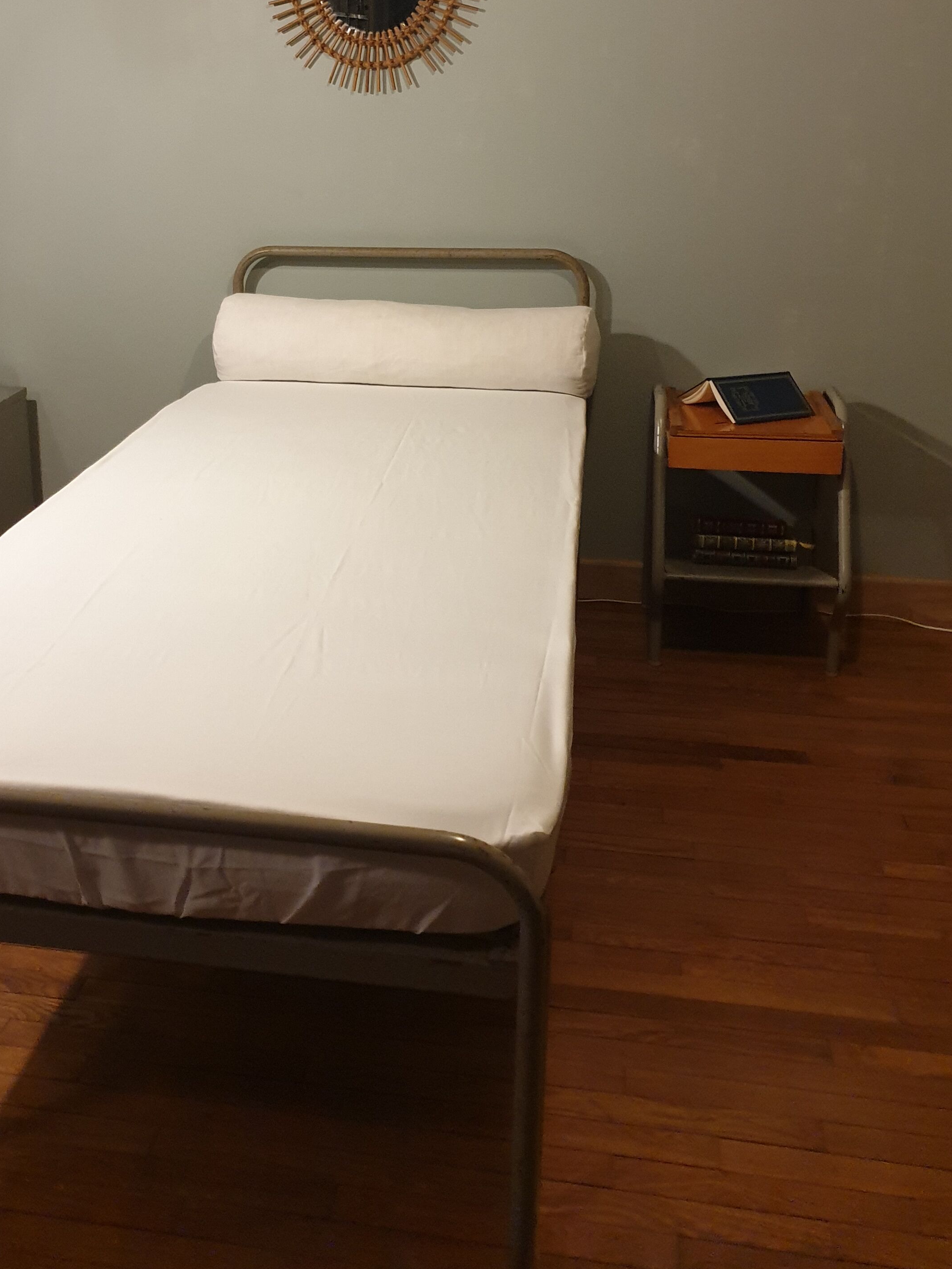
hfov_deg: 38.4
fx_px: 1357
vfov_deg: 49.2
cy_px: 419
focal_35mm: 37
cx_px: 353
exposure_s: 1/50
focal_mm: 4.3
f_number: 1.5
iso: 320
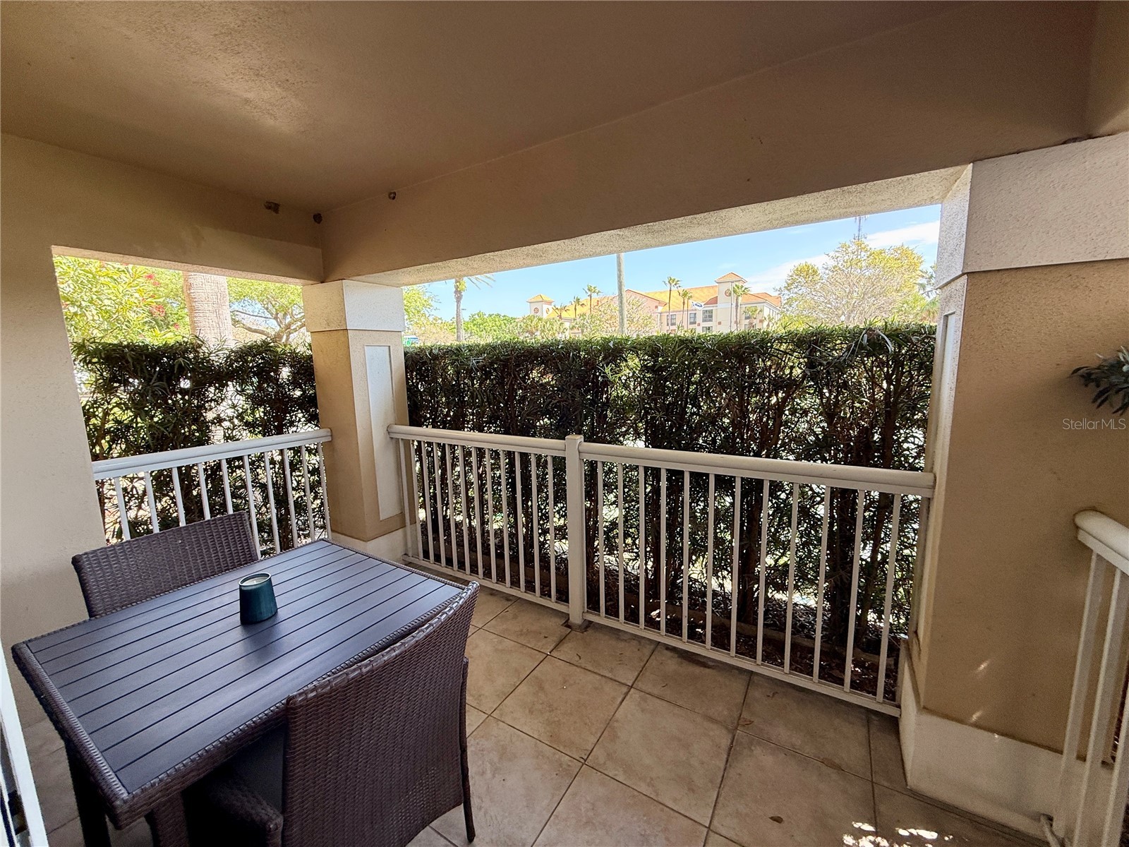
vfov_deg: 85.7
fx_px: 457
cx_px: 564
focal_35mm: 14
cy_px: 424
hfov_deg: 102.1
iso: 64
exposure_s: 1/139
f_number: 2.2
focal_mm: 2.22
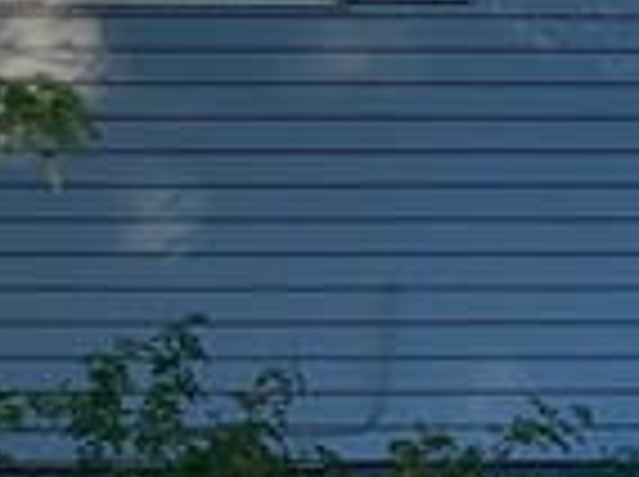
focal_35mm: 188
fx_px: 3465
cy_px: 14
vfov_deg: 7.8
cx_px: 1296
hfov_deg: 9.8
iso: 32
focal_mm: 4.25
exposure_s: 1/724
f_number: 1.8
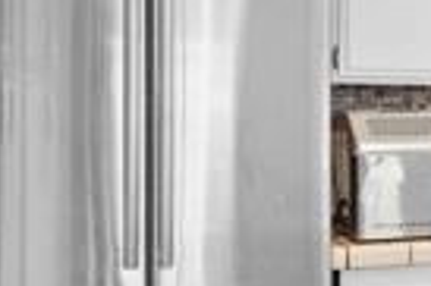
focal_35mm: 98
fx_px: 1172
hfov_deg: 16.6
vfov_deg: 13.9
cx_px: 818
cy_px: 85
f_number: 8
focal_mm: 14
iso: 100
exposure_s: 1/1.67
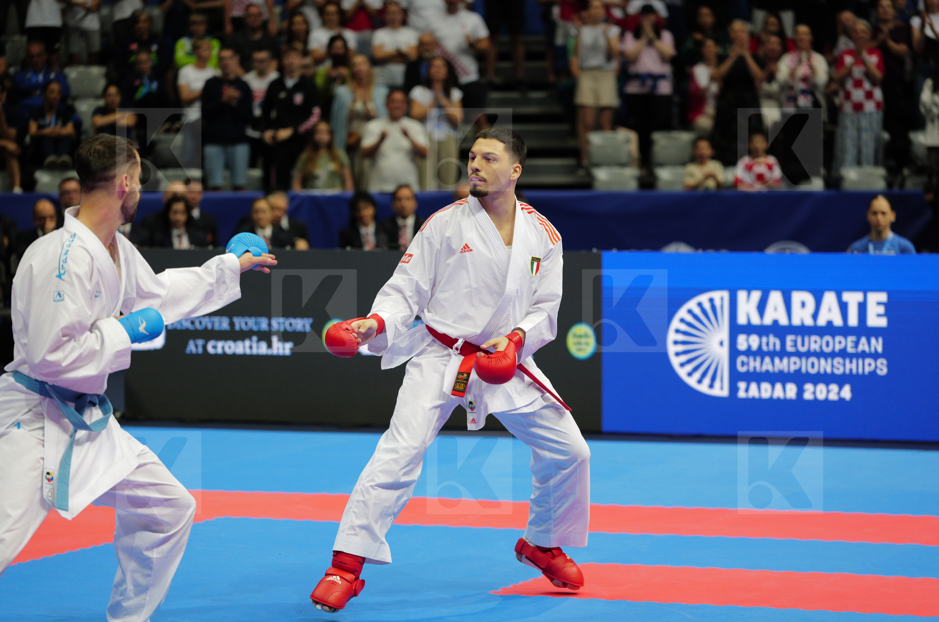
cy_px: 311
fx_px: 3281
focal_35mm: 126
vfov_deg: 10.8
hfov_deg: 16.3
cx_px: 470
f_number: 2.8
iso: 2000
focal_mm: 126
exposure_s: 1/1000
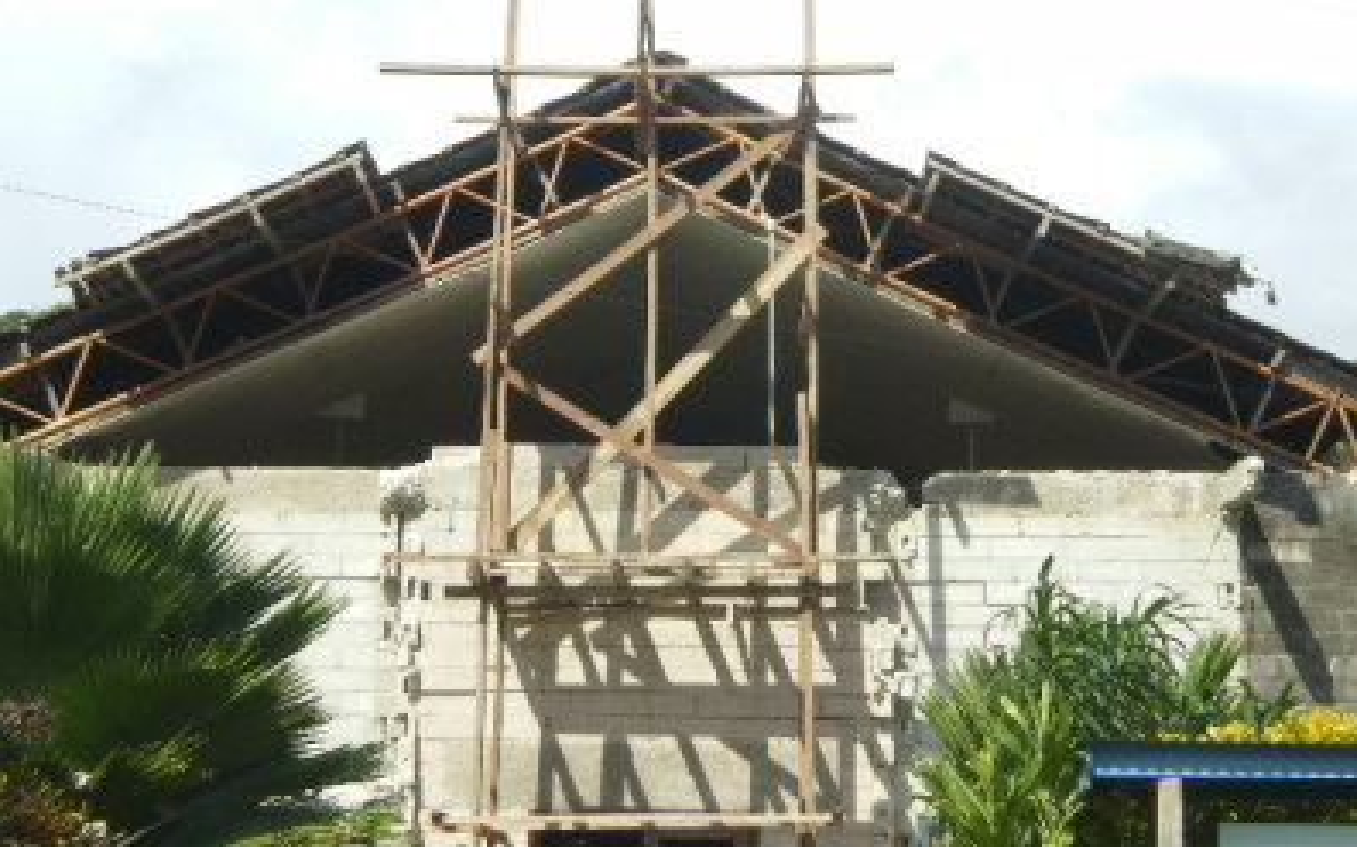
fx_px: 3918
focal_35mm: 106
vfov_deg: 12.3
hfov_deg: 19.6
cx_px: 682
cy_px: 487
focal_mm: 17.3
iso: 64
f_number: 8
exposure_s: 1/200
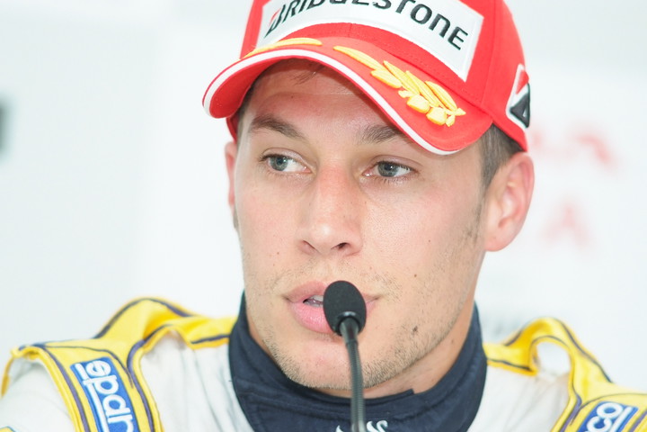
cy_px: 216
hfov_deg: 7.6
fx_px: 4852
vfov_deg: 5.1
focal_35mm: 270
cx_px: 324
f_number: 2.8
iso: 800
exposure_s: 1/125
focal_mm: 180
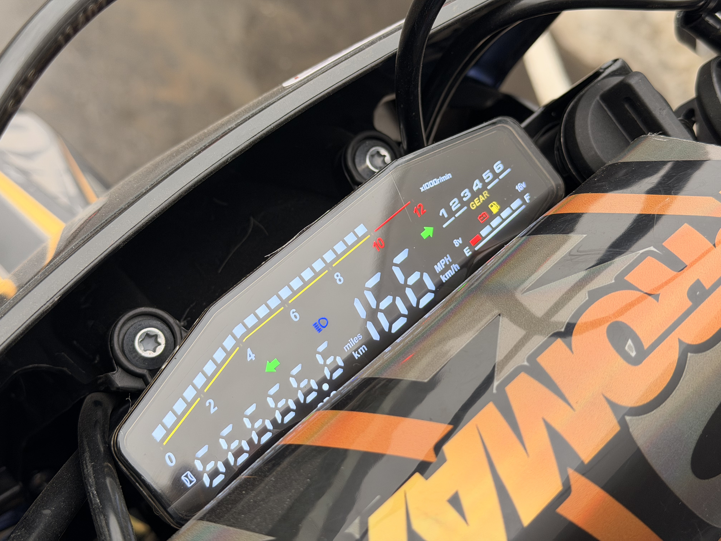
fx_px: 1000
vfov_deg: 30.3
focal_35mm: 48
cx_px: 360
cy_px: 270
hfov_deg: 39.7
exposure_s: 1/253
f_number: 1.78
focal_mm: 6.76
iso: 80
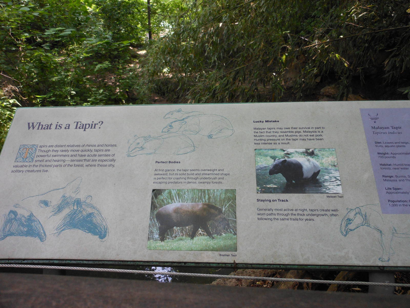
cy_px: 154
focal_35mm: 28
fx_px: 332
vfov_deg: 49.7
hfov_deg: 63.4
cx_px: 205
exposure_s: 1/125
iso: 200
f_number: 3.7
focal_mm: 5
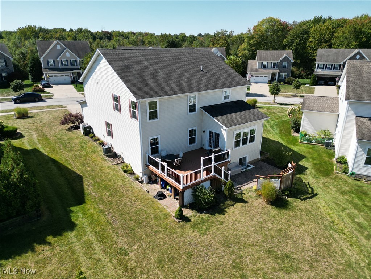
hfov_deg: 71.6
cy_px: 140
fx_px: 257
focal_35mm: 24
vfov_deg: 56.8
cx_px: 186
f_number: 1.7
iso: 200
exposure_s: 1/3200
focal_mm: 6.72
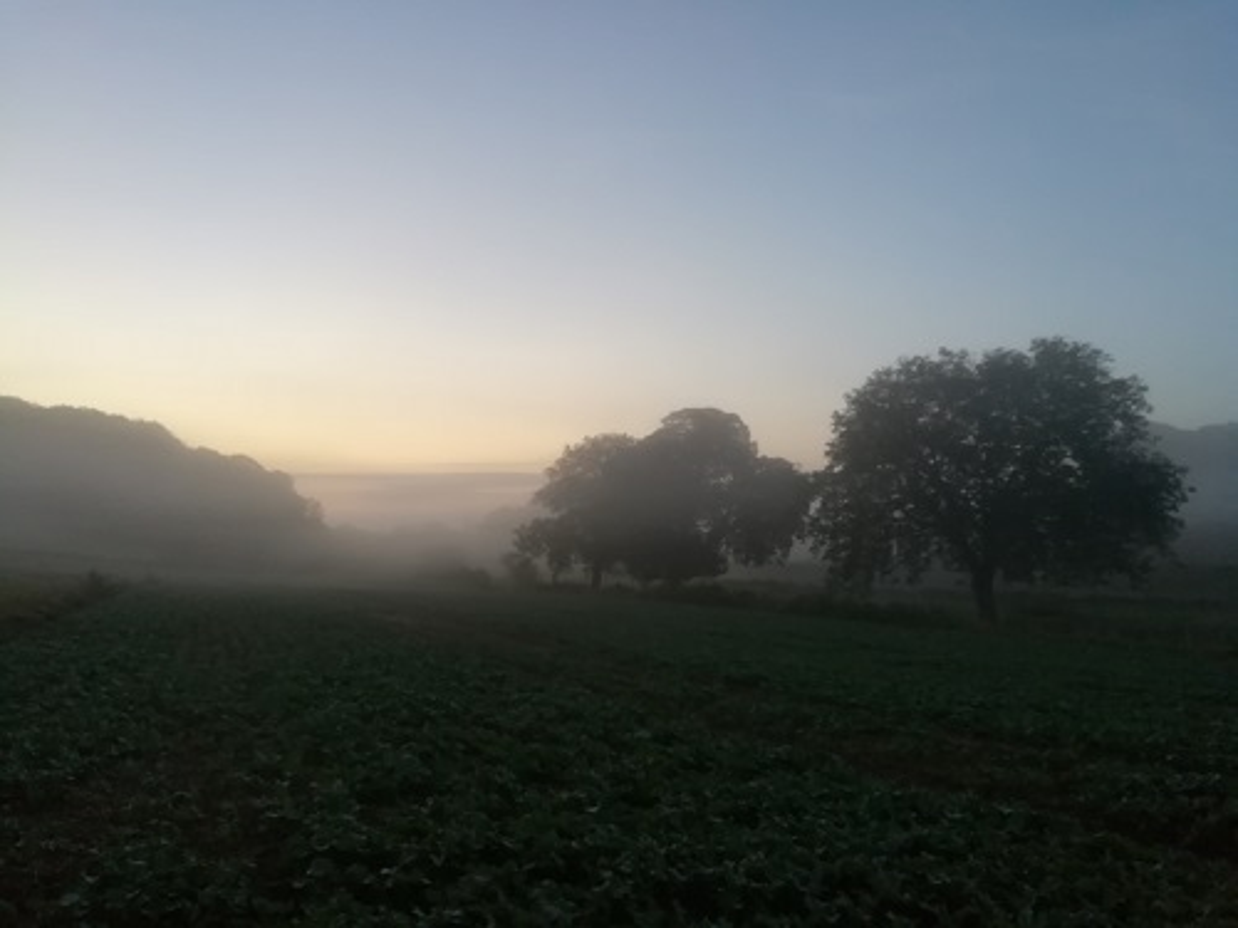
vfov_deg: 53.1
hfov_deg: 67.3
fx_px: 930
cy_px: 464
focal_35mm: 26
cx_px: 619
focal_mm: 3.83
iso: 320
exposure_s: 1/25
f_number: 2.2
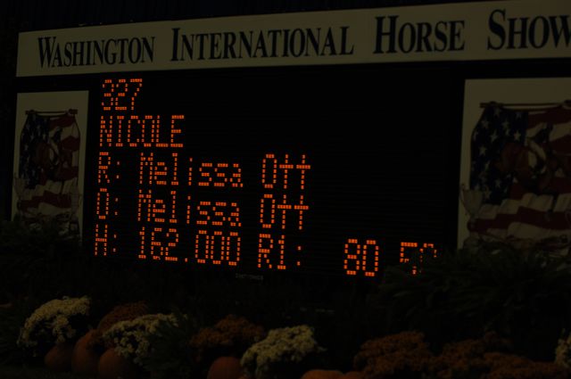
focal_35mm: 165
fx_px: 2614
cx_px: 286
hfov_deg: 12.5
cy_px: 190
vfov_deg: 8.3
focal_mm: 110
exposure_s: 1/320
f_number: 2.8
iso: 200
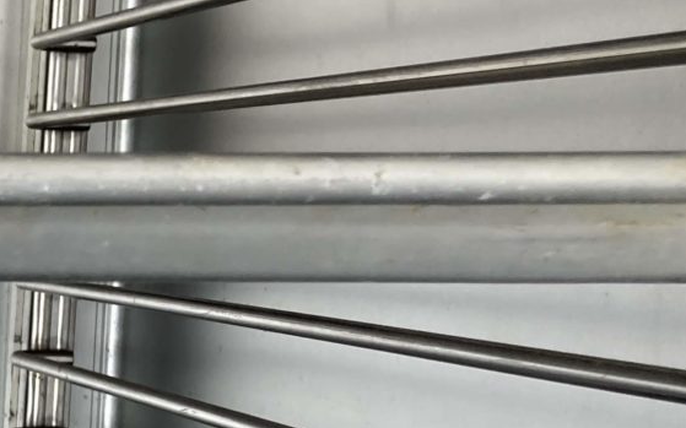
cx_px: -415
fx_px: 1906
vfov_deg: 12.6
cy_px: 489
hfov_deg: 17.7
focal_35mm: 102
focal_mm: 3.99
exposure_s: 1/120
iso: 50
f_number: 1.8
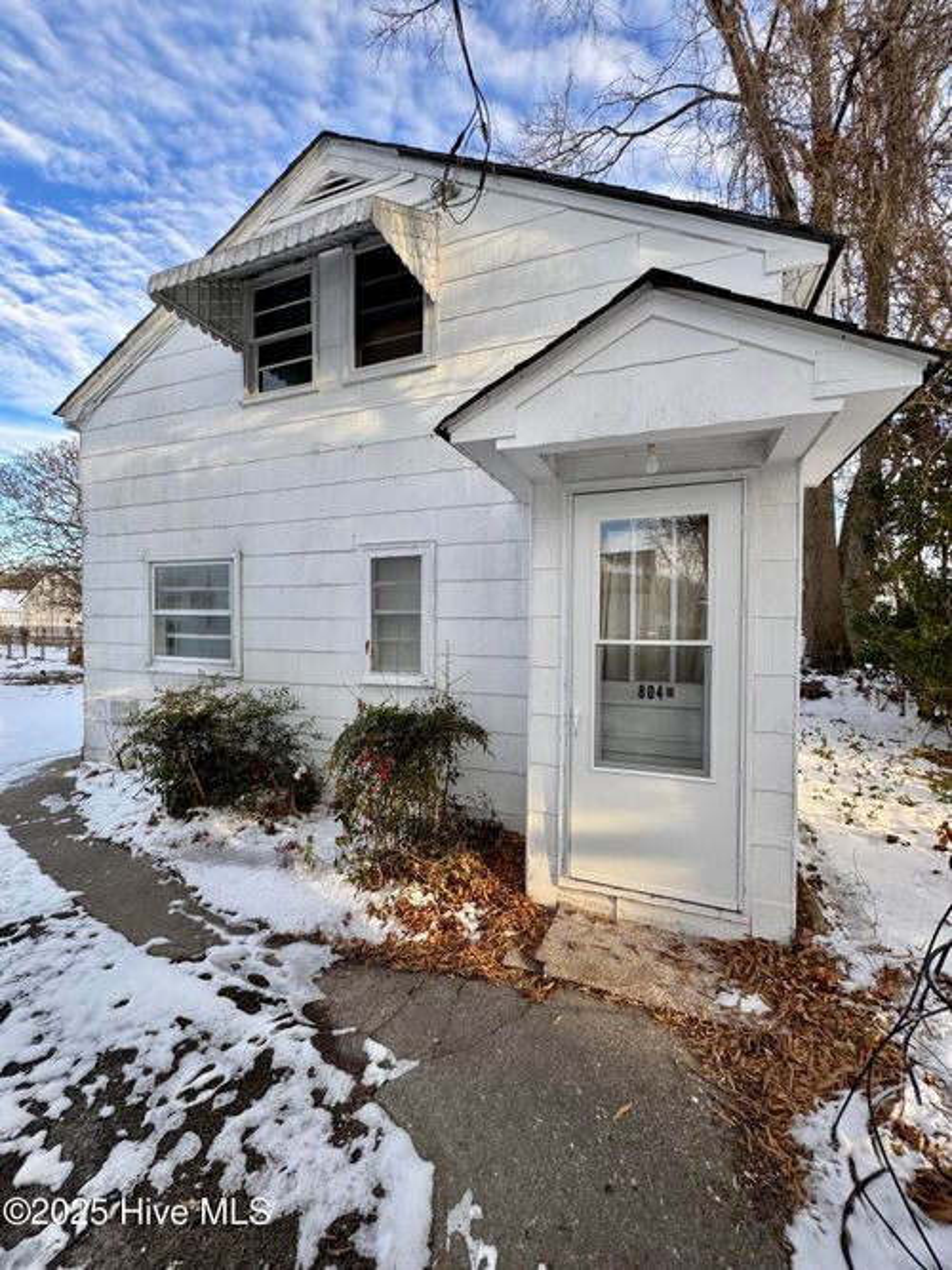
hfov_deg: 85.7
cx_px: 476
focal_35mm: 14
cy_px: 635
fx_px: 514
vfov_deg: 102.1
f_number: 2.2
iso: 40
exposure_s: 1/229
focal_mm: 2.22
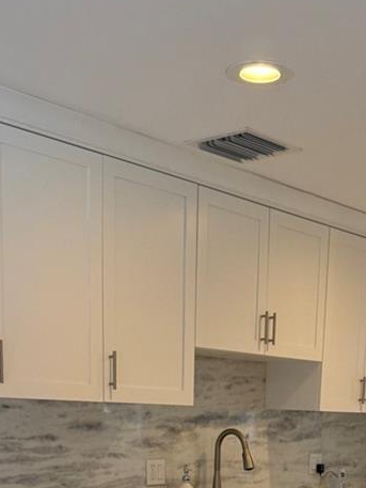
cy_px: 582
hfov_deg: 23.2
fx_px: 888
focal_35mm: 63
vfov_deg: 27.2
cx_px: 246
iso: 200
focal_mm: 6.76
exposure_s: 1/208
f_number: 1.78
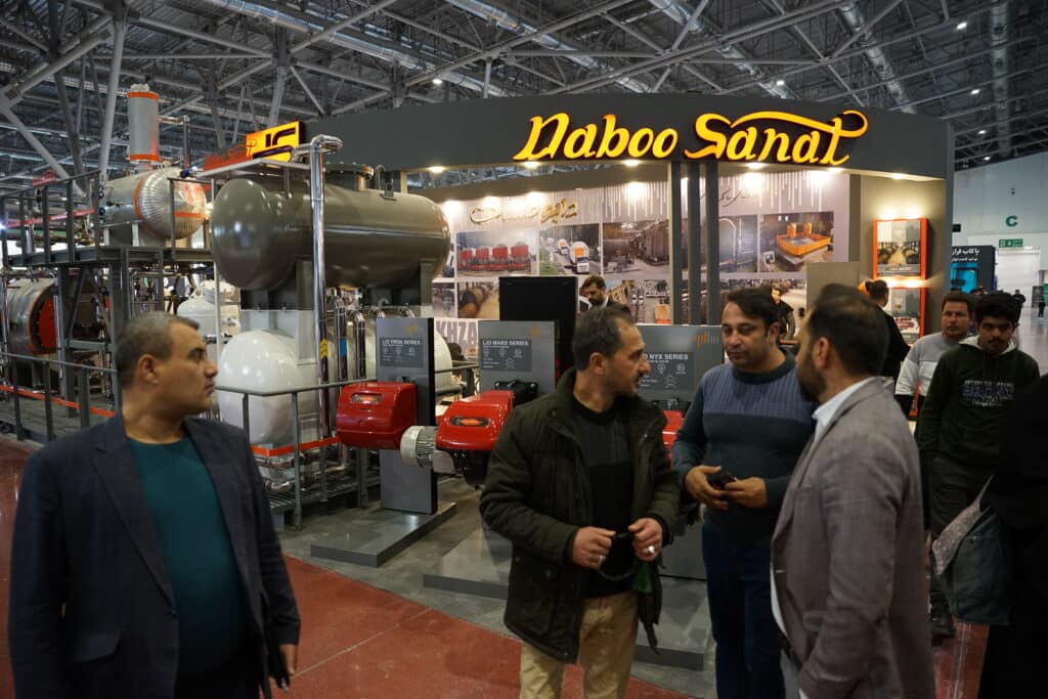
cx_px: 524
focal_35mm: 24
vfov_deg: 53.1
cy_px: 350
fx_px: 699
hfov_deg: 73.7
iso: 1600
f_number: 3.2
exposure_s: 1/160
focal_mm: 24
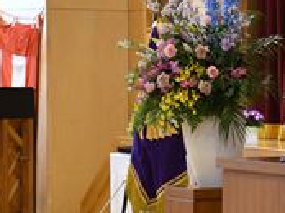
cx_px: 349
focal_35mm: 269
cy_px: 150
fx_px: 2215
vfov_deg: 5.5
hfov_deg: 7.3
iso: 1600
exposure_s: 1/100
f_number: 5
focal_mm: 65
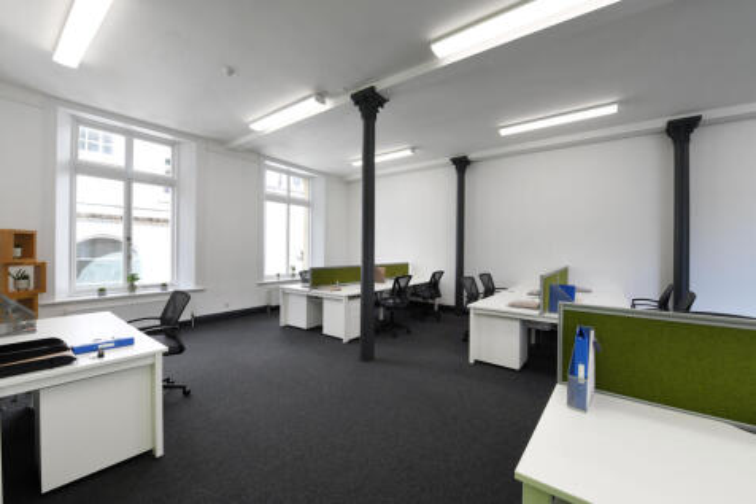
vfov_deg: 81.2
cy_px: 252
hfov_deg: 104.3
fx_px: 294
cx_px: 378
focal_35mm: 14
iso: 500
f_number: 10
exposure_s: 1/40
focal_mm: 14
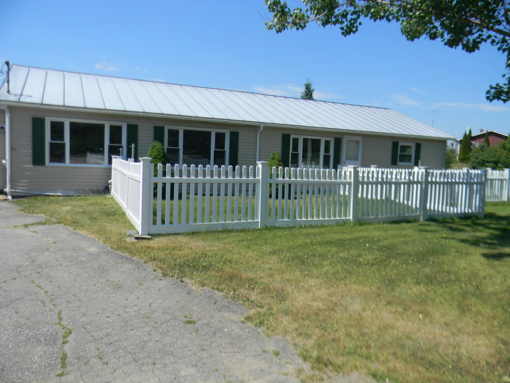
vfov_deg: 49.7
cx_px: 255
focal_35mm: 28
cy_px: 192
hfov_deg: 63.4
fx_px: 413
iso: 80
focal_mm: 5
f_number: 7
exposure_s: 1/263
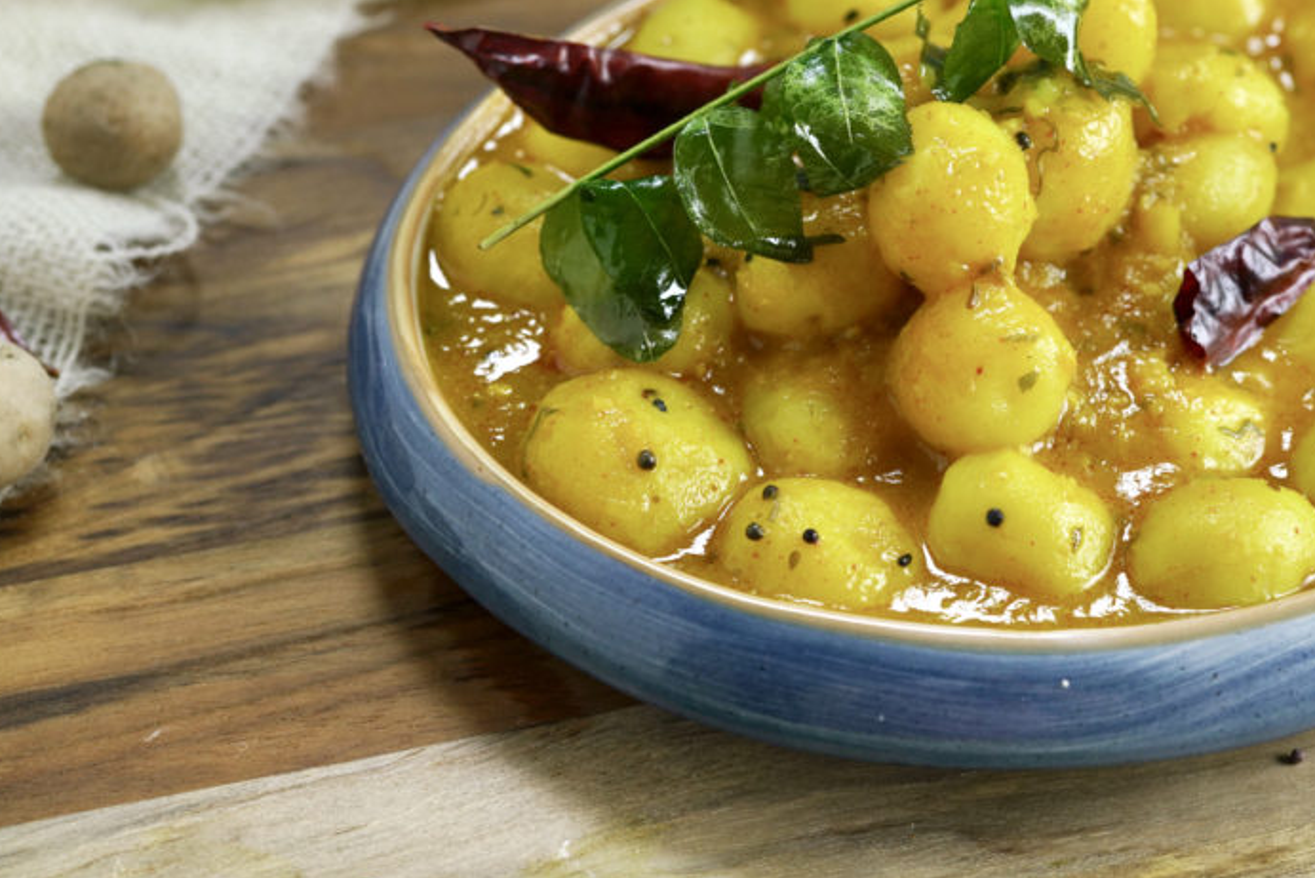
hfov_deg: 21.6
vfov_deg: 14.6
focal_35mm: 94
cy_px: 369
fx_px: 3434
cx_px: 889
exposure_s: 1/125
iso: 640
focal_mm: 50
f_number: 3.5
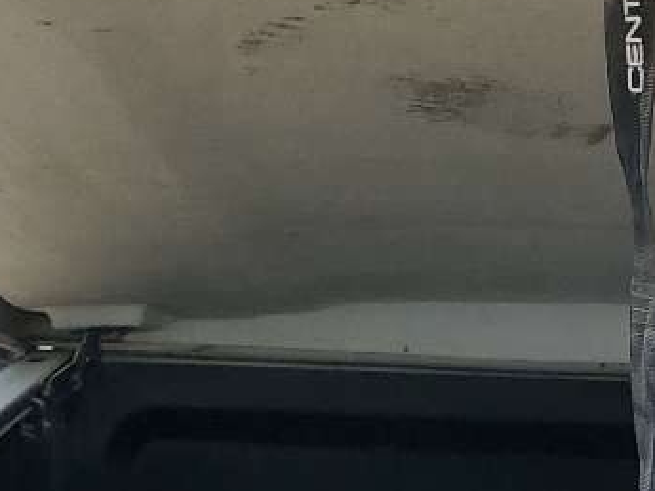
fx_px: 2290
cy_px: 992
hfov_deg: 16.0
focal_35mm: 121
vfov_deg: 11.1
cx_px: 649
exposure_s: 1/1667
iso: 50
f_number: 1.5
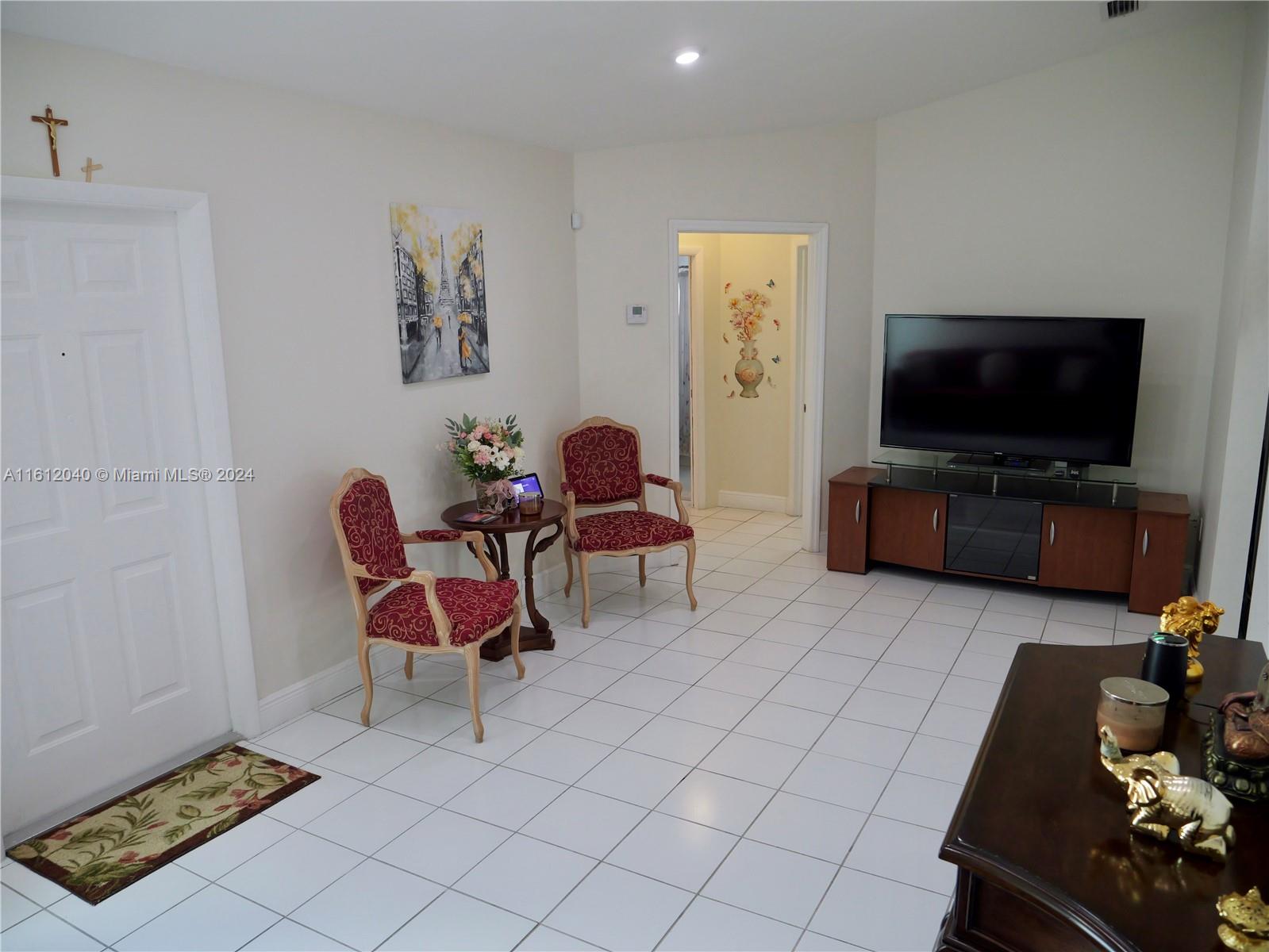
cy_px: 476
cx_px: 634
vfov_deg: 56.8
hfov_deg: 71.6
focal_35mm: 24
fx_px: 880
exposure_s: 1/125
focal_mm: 12
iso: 1000
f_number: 3.5
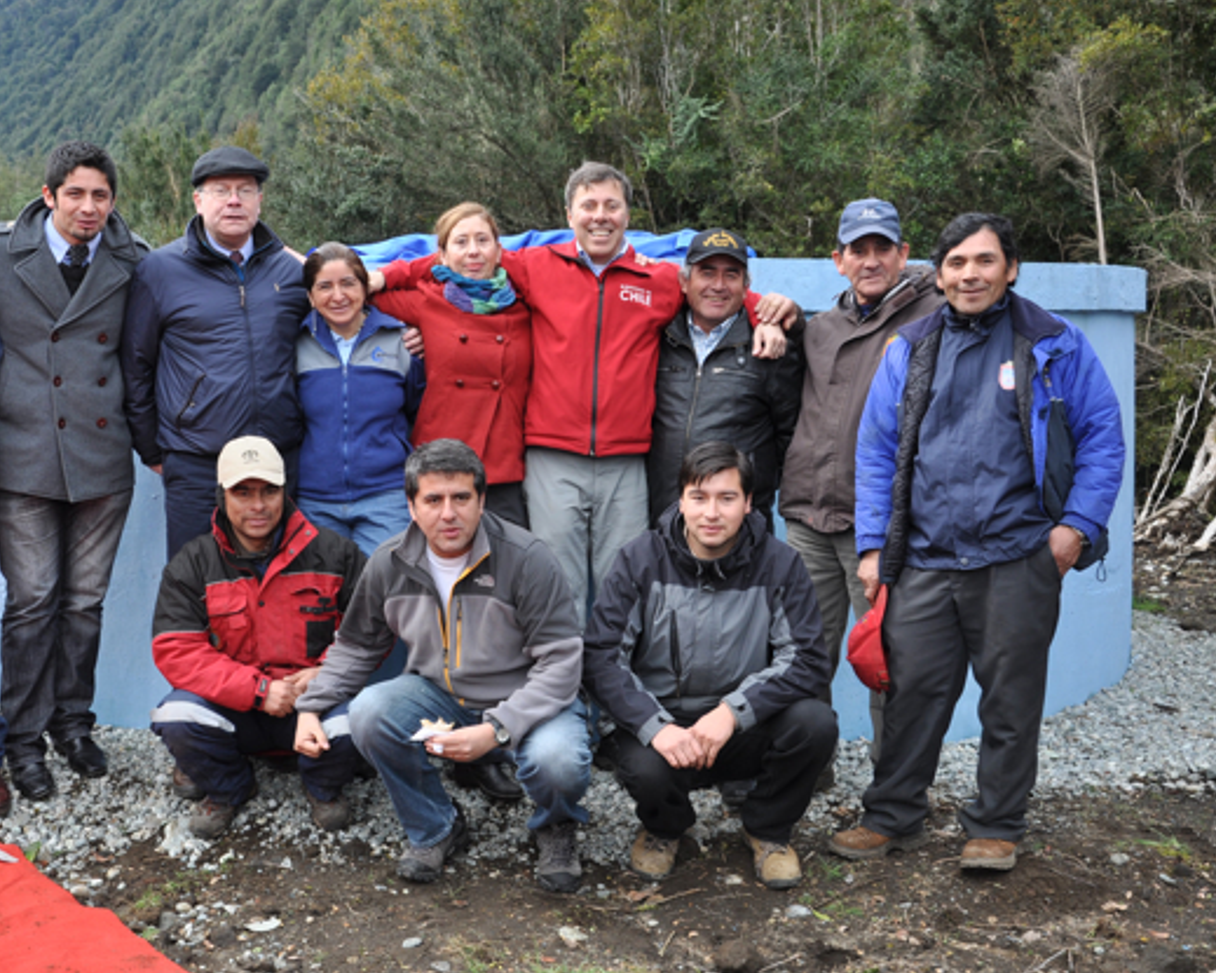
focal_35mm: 52
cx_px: 487
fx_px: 1871
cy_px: 479
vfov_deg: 29.1
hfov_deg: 35.9
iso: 200
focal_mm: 30
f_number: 7.1
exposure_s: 1/200
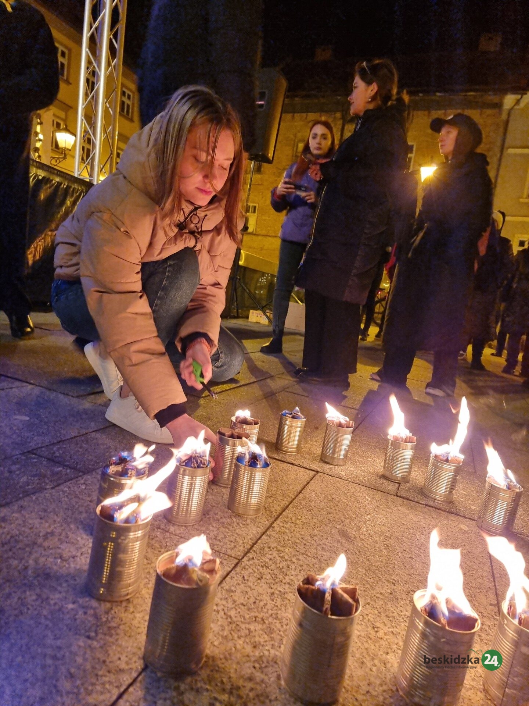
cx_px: 264
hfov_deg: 56.8
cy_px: 353
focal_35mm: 24
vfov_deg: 71.6
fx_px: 489
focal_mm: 6.7
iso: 800
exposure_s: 1/50
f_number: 1.8
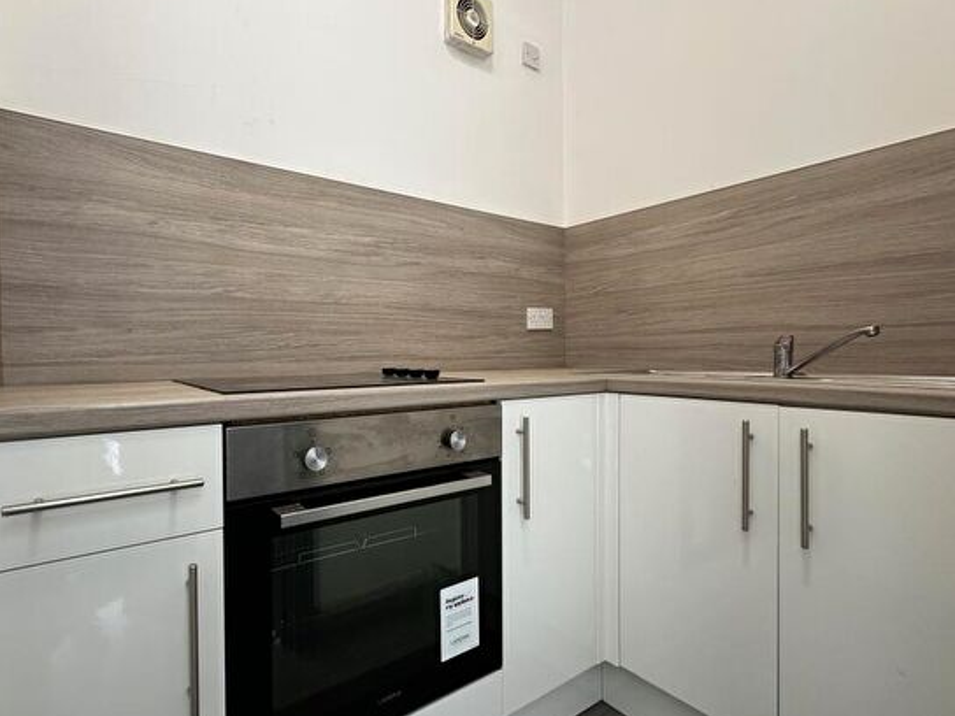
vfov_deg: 71.6
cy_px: 361
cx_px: 404
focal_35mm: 18
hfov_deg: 87.1
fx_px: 497
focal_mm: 2.22
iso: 160
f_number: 2.2
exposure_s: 1/100
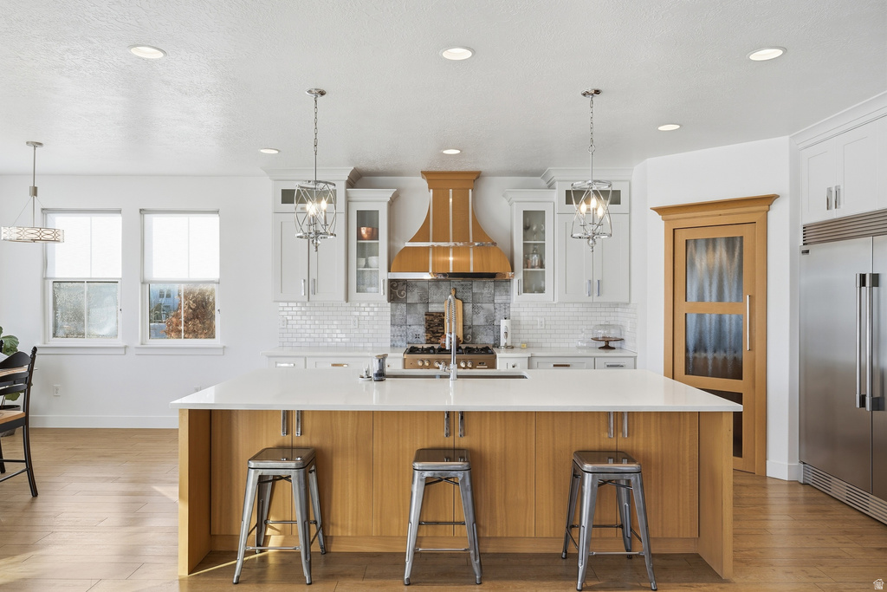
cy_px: 296
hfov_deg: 73.7
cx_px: 444
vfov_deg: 53.1
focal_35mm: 24
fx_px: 591
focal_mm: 24
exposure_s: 1/800
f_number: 10
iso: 250
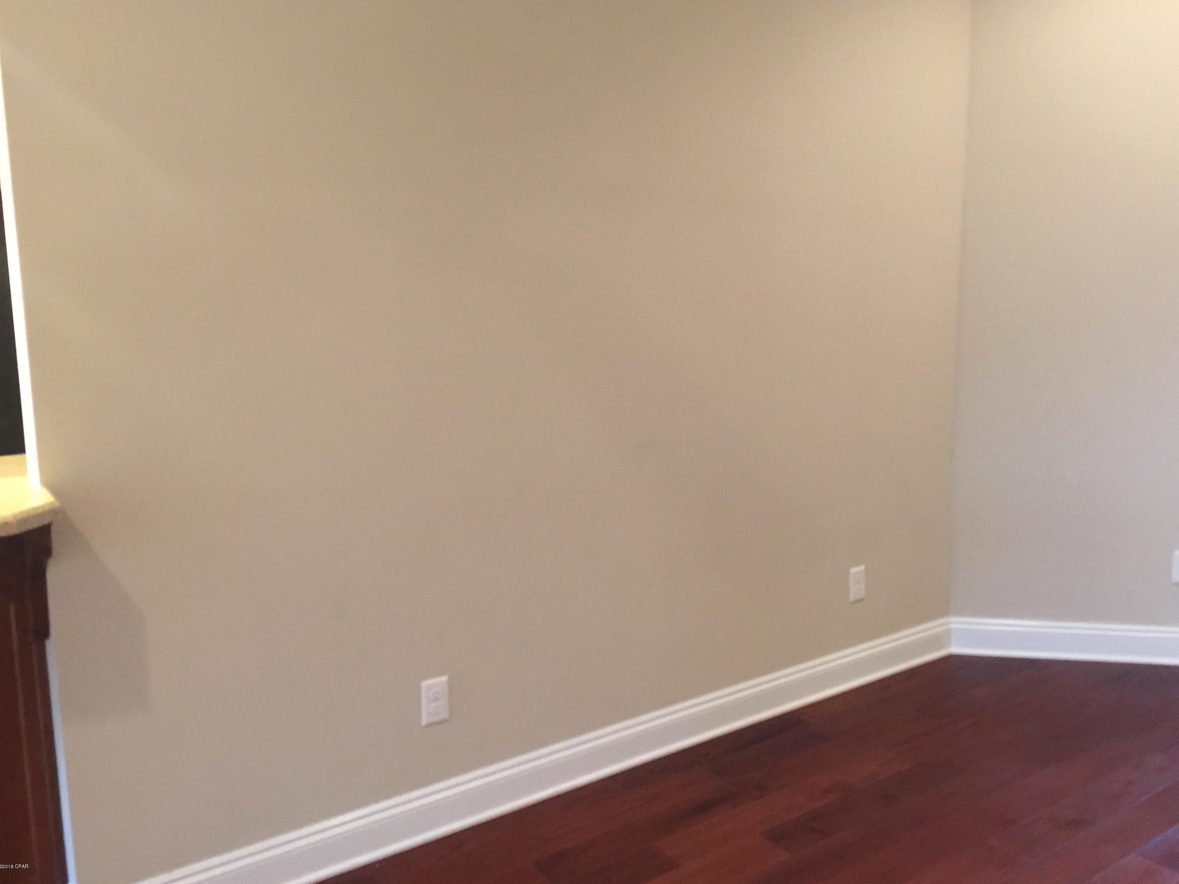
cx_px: 606
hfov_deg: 60.0
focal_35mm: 30
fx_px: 1022
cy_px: 438
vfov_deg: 46.8
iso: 125
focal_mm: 4.15
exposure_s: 1/15
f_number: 2.2
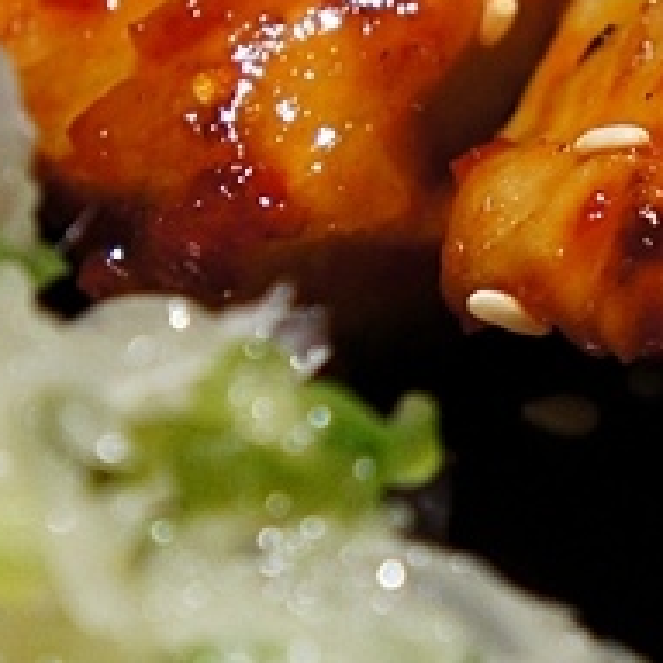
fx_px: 6067
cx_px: 784
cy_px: 161
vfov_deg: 6.3
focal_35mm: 280
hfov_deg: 6.2
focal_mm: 47
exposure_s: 1/60
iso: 1600
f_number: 5.6
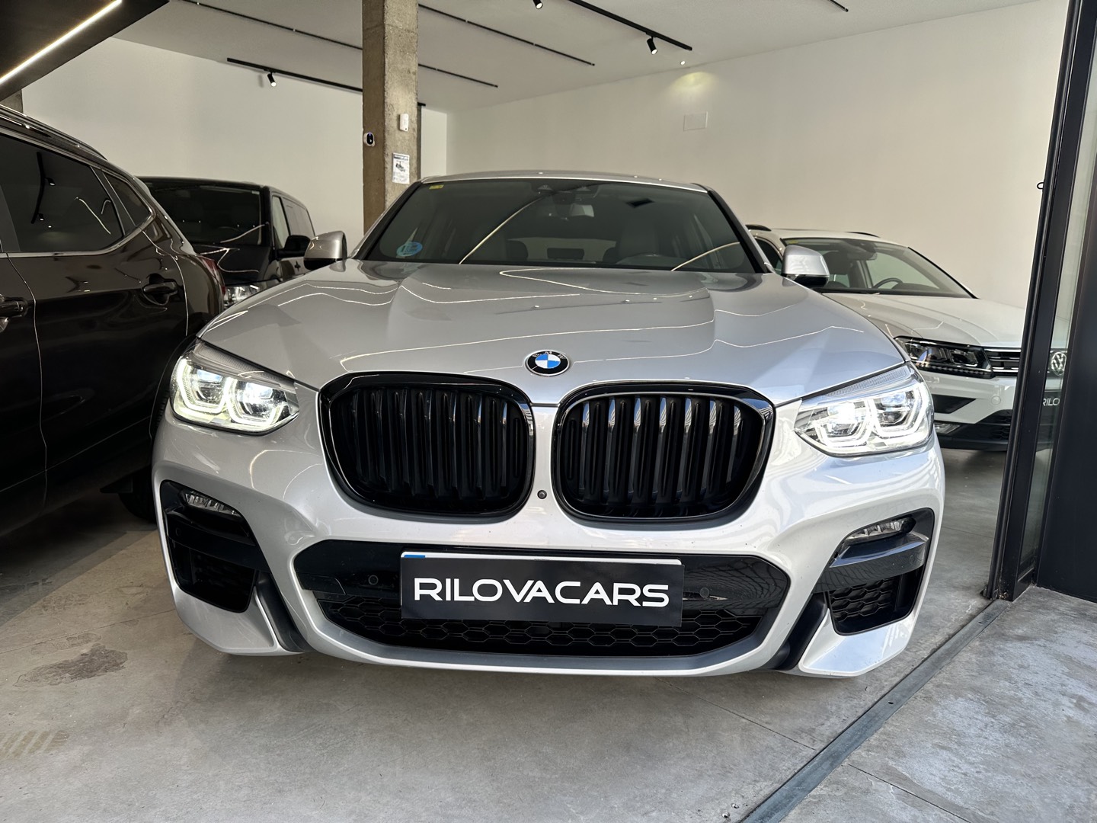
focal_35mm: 24
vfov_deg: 56.8
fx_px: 761
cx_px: 548
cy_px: 412
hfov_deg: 71.6
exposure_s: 1/234
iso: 64
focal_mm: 6.86
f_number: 1.78
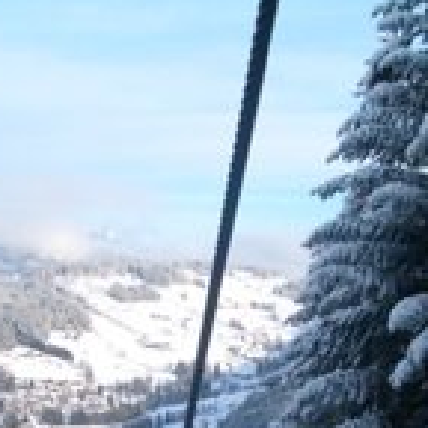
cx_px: 122
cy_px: 431
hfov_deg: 20.1
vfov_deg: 19.6
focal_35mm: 86
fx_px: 1203
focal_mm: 5.8
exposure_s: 1/320
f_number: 4.3
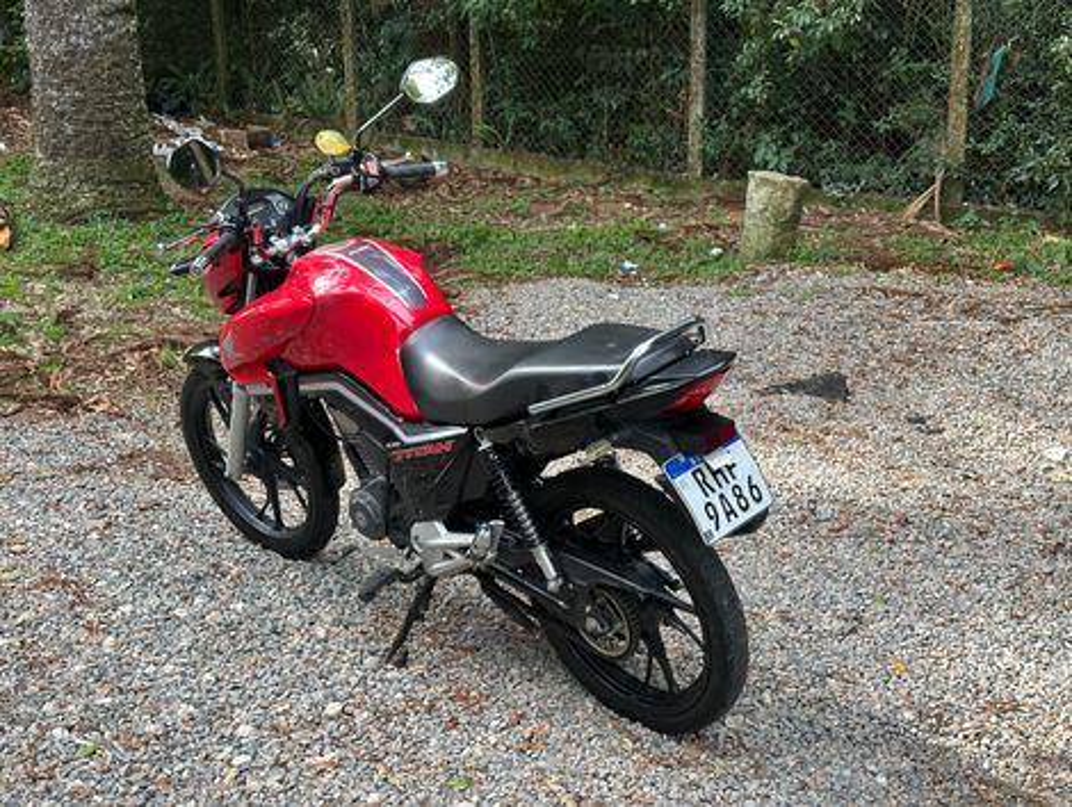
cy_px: 404
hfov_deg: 39.6
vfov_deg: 30.3
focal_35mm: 48
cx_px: 536
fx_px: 1489
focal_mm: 6.86
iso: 64
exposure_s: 1/246
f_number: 1.78
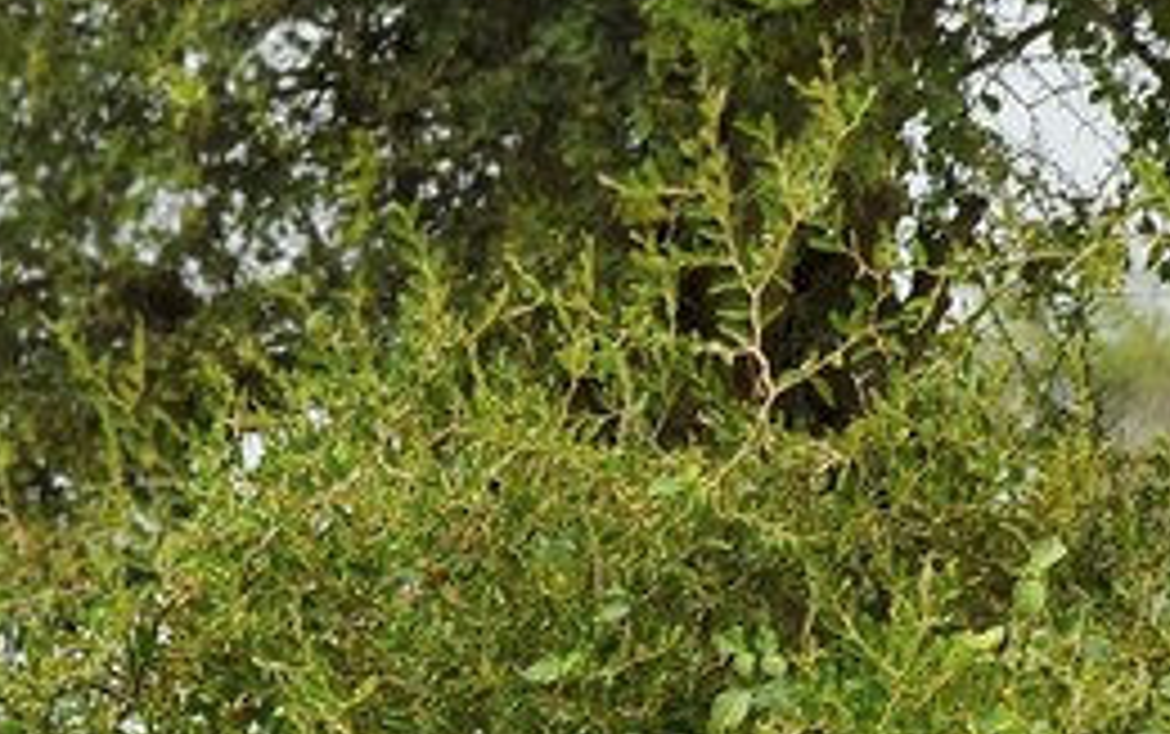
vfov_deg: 2.7
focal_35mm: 481
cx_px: -981
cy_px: 1319
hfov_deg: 4.3
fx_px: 15351
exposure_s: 1/800
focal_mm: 120
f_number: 9
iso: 400
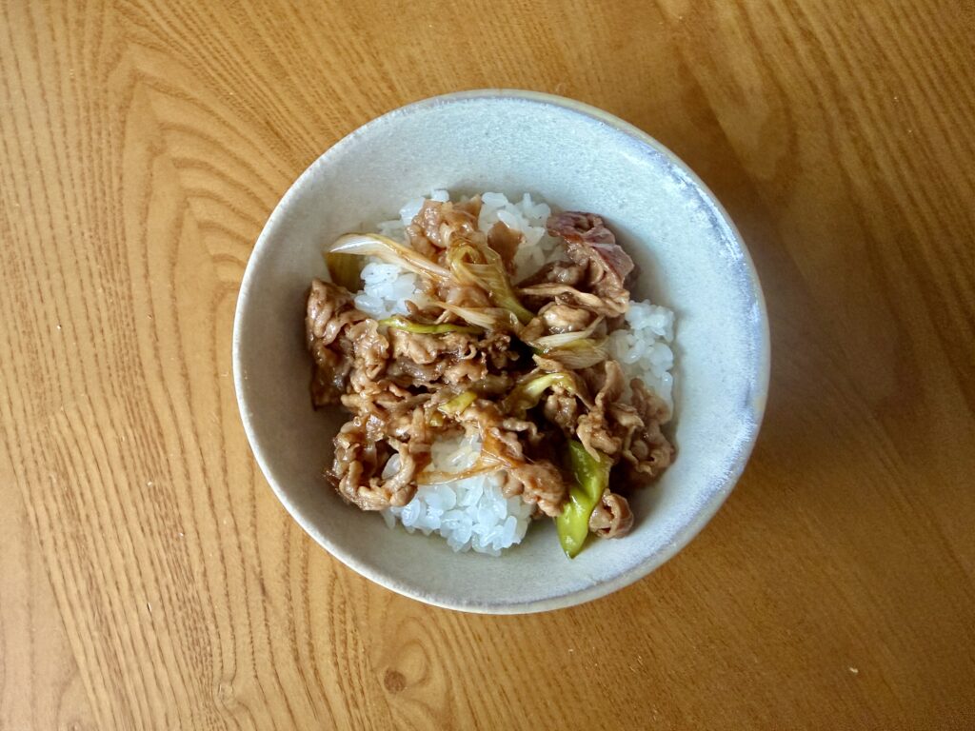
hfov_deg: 71.6
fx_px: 676
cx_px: 488
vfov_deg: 56.8
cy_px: 366
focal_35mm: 24
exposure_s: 1/50
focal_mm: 2.22
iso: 400
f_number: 2.2
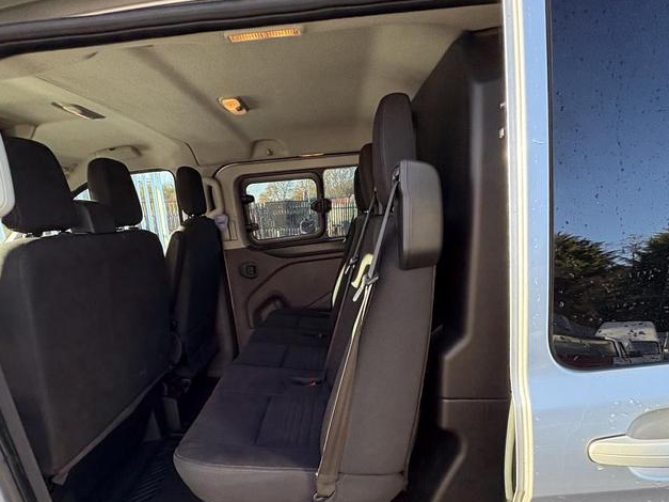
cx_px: 318
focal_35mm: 20
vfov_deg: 63.5
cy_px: 352
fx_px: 386
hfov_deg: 81.7
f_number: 2.2
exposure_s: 1/117
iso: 125
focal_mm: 2.22
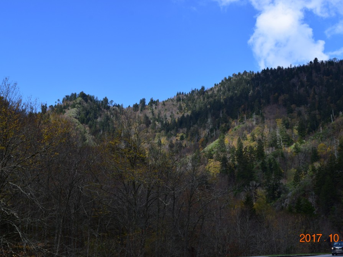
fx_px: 426
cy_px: 127
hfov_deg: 43.7
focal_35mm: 43
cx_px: 196
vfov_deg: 33.6
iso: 400
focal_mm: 26
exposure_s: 1/400
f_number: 11
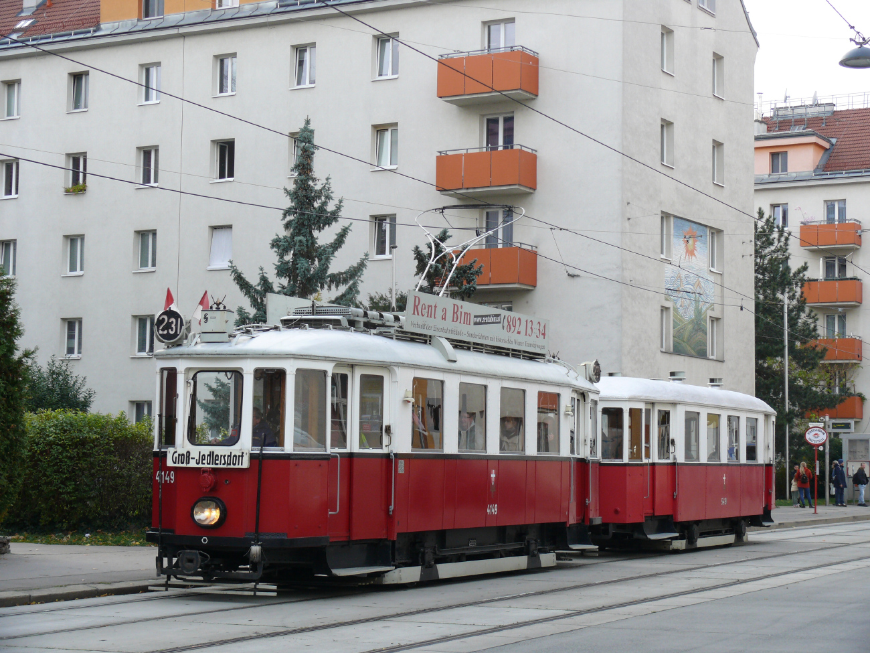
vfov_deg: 19.6
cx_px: 435
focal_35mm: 75
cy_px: 326
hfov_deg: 26.0
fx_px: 1885
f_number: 4
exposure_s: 1/200
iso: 100
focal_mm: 15.8
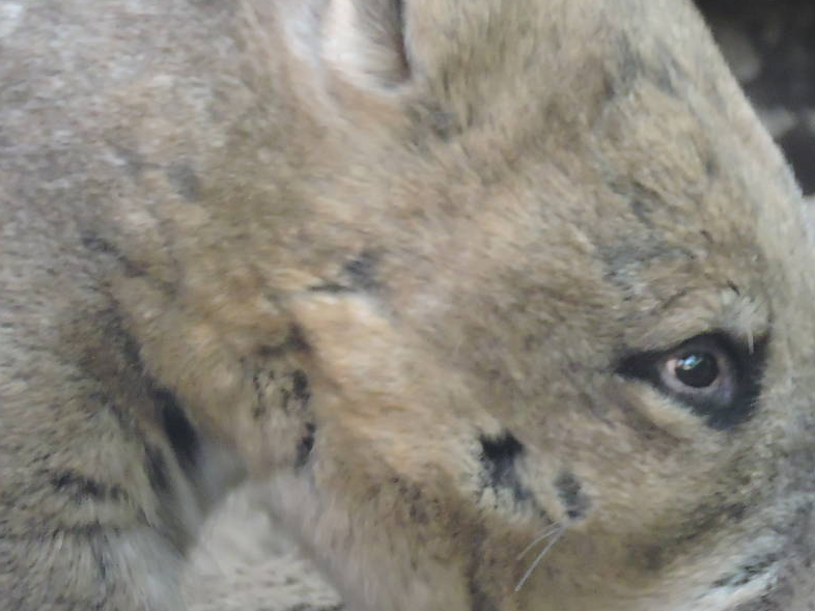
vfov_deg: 1.7
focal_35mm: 886
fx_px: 20854
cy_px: 344
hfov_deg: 2.2
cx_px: 485
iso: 720
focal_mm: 77.6
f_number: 4.9
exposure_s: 1/60
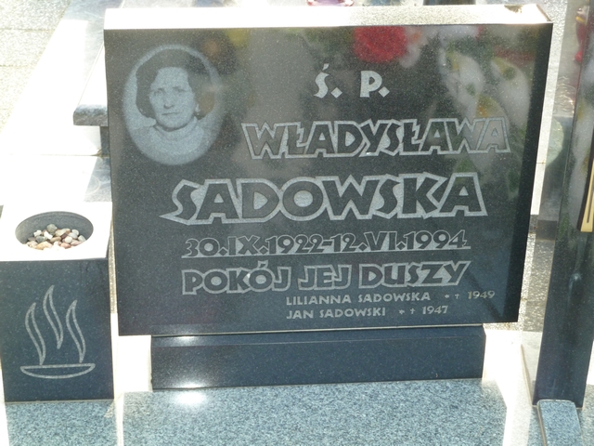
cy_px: 223
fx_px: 1338
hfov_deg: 25.0
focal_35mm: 78
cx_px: 297
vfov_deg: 18.9
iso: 100
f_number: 4.2
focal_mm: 12.8
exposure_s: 1/40
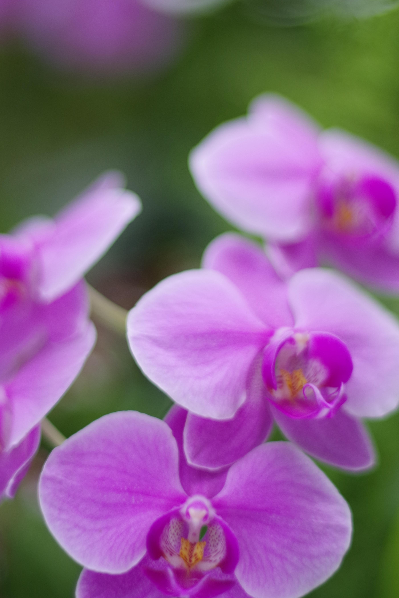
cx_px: 161
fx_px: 1462
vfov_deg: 23.0
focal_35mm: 88
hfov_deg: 15.5
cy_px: 187
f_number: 1.4
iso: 400
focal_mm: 50
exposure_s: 1/640
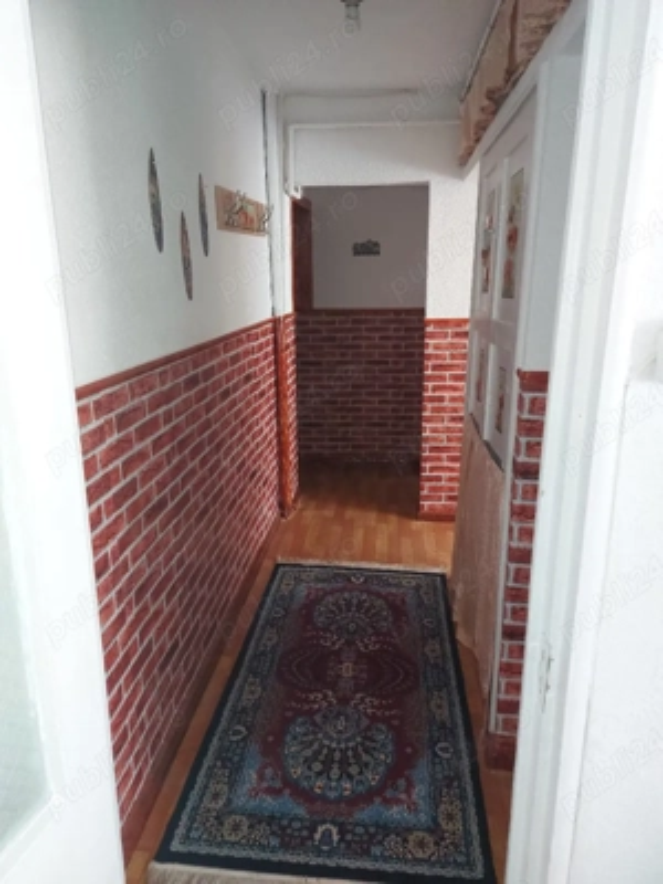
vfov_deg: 71.6
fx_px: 613
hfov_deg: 56.8
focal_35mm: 24
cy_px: 442
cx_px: 332
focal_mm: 5.23
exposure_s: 1/33
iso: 250
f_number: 1.8
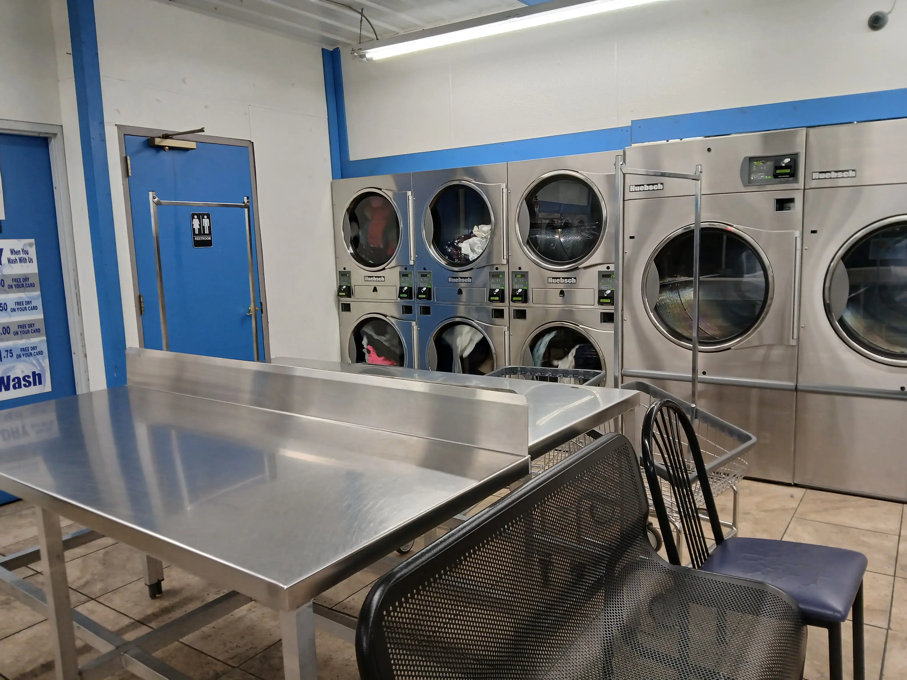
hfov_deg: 67.3
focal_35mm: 26
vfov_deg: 53.1
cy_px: 340
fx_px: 681
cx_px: 454
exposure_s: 1/60
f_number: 1.8
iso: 80
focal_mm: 3.98
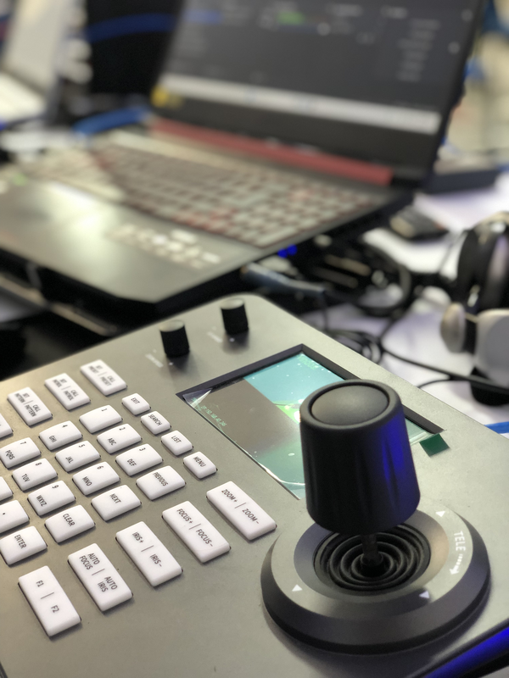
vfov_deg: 36.8
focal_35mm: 52
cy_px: 339
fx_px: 1019
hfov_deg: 28.0
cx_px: 254
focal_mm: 6
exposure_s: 1/30
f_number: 2.4
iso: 125
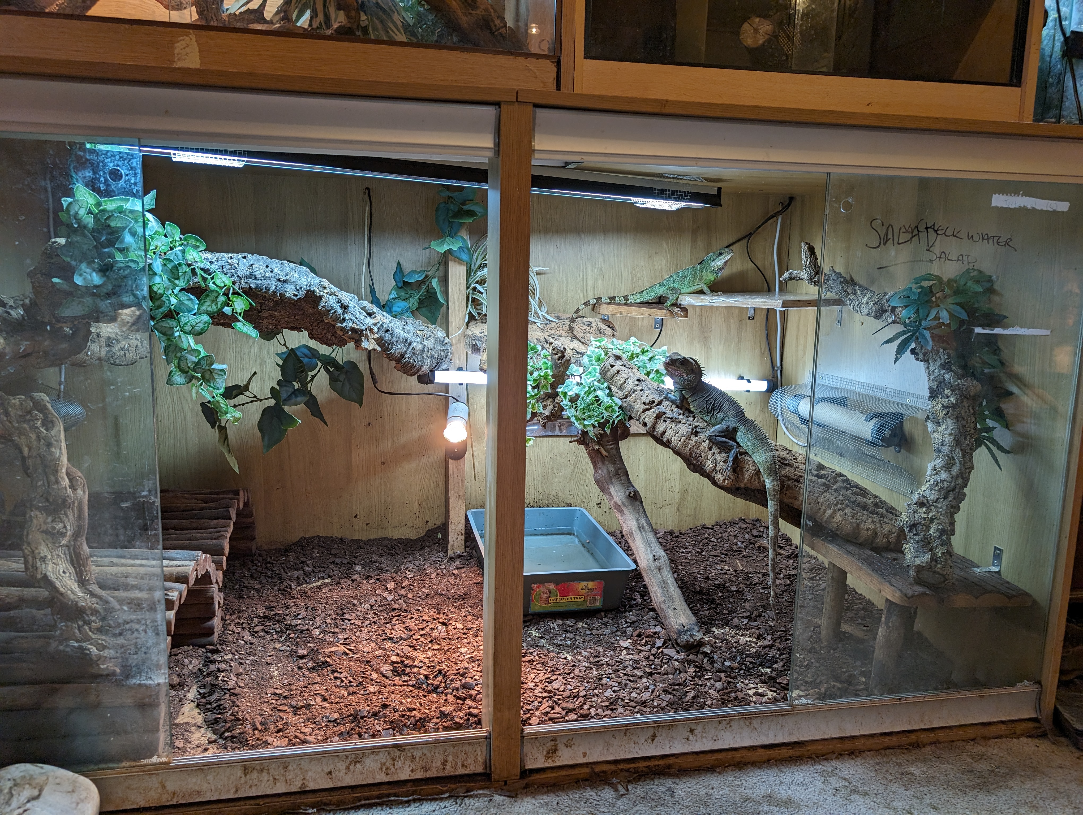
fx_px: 752
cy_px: 408
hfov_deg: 71.5
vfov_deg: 56.9
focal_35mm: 24
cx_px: 542
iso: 22
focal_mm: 6.9
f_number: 1.68
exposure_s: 1/25
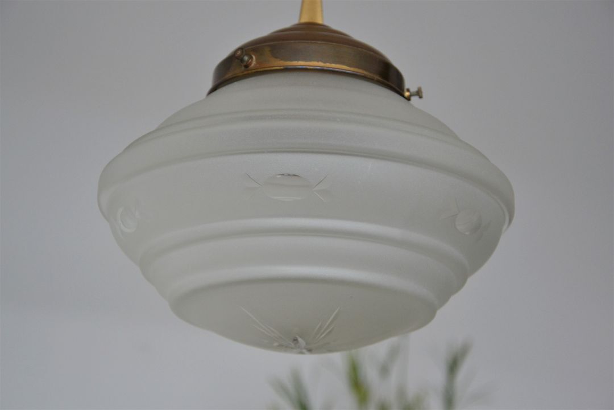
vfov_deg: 15.7
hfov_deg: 23.4
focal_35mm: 87
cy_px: 205
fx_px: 1484
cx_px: 307
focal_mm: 58
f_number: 5
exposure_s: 1/125
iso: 1000
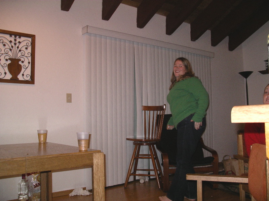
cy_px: 100
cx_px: 134
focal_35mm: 37
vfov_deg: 38.7
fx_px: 288
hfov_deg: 50.1
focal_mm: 7.8
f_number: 2.8
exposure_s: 1/40
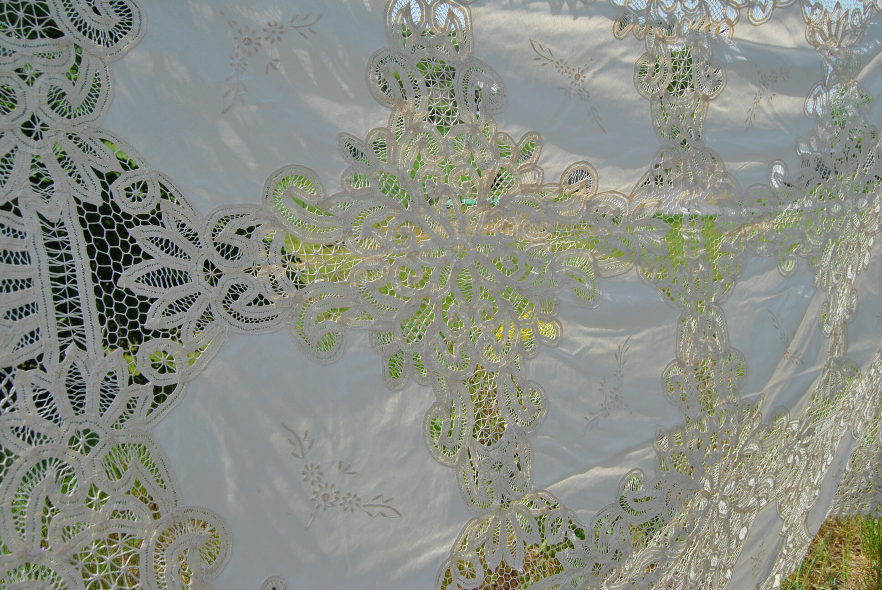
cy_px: 295
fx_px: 699
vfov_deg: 45.8
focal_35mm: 28
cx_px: 441
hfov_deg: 64.5
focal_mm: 19
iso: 100
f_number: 8
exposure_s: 1/250
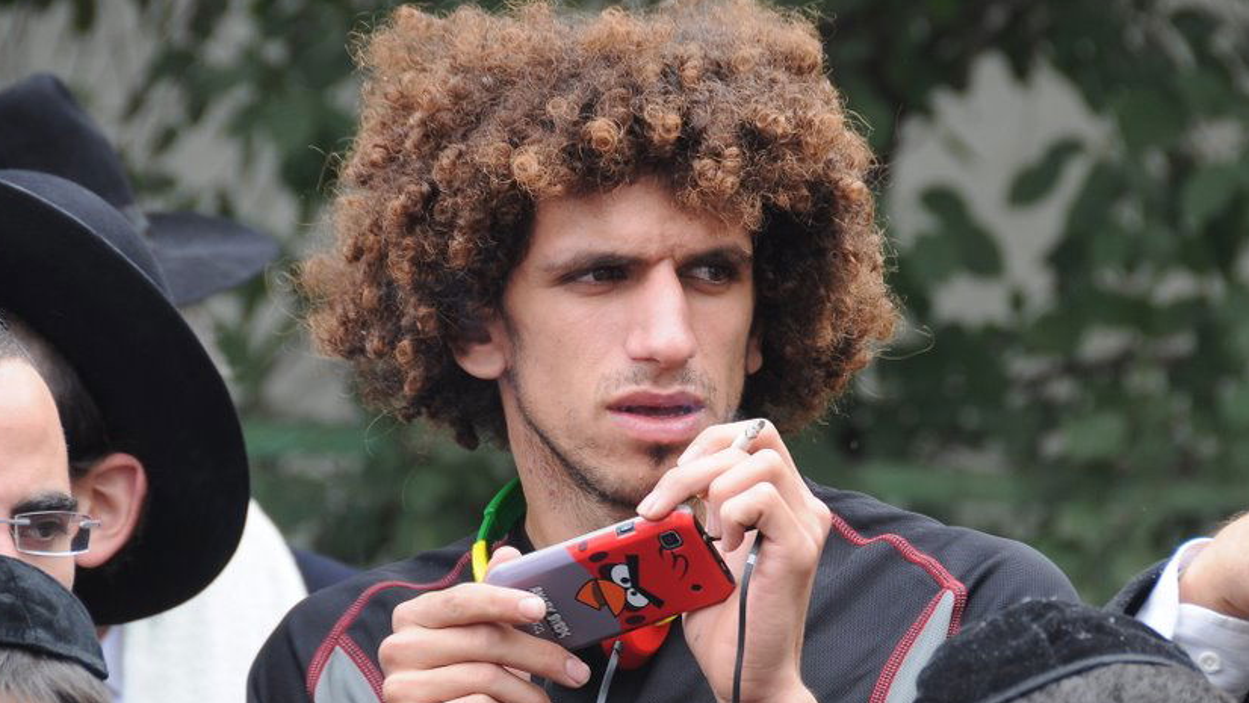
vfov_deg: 3.1
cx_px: 683
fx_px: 12886
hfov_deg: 5.5
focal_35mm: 389
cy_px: 411
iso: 320
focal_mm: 200
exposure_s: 1/125
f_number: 5.6
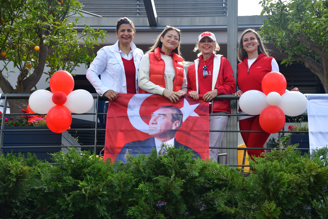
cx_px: 164
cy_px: 110
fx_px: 774
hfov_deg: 23.9
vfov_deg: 16.1
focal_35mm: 85
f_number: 9
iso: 400
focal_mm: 85
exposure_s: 1/320
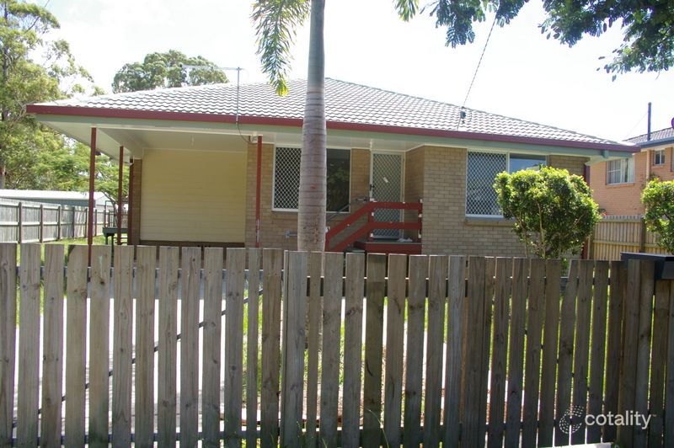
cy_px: 224
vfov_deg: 47.9
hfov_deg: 67.4
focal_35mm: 27
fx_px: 505
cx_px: 337
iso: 400
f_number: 9.5
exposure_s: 1/180
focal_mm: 18
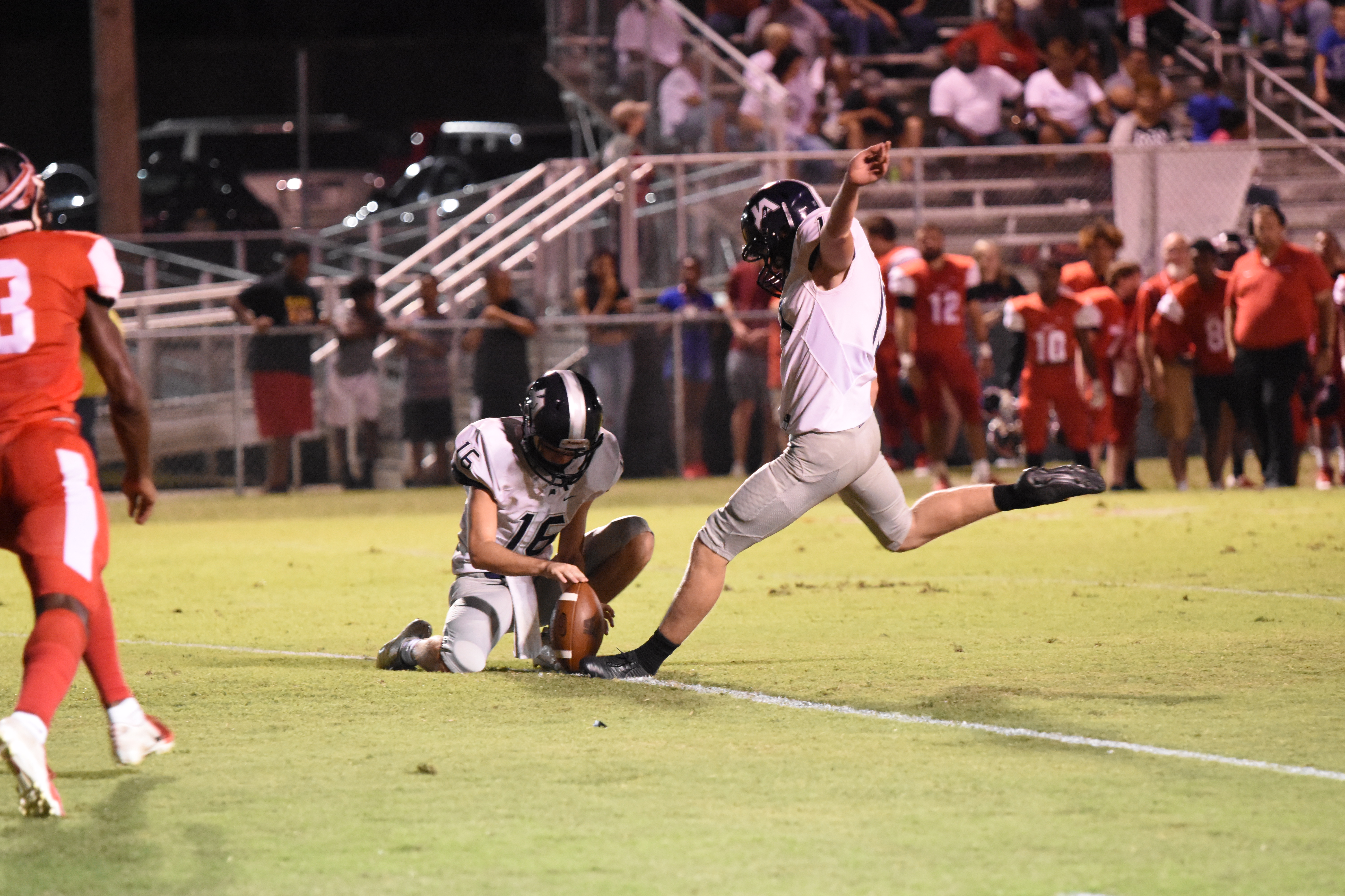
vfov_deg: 5.7
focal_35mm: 240
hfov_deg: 8.6
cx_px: 672
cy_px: 448
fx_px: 8966
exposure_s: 1/500
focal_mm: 160
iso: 8000
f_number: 2.8
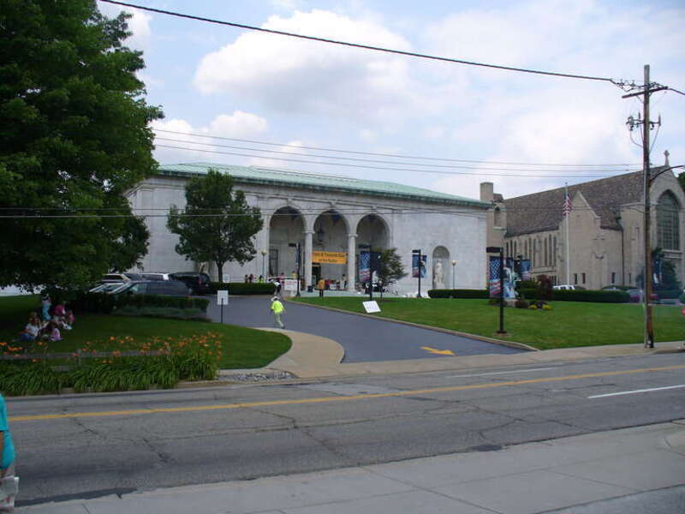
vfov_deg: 38.7
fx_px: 732
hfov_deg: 50.1
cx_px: 342
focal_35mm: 37
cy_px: 257
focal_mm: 6.1
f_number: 5.6
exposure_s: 1/400
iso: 80
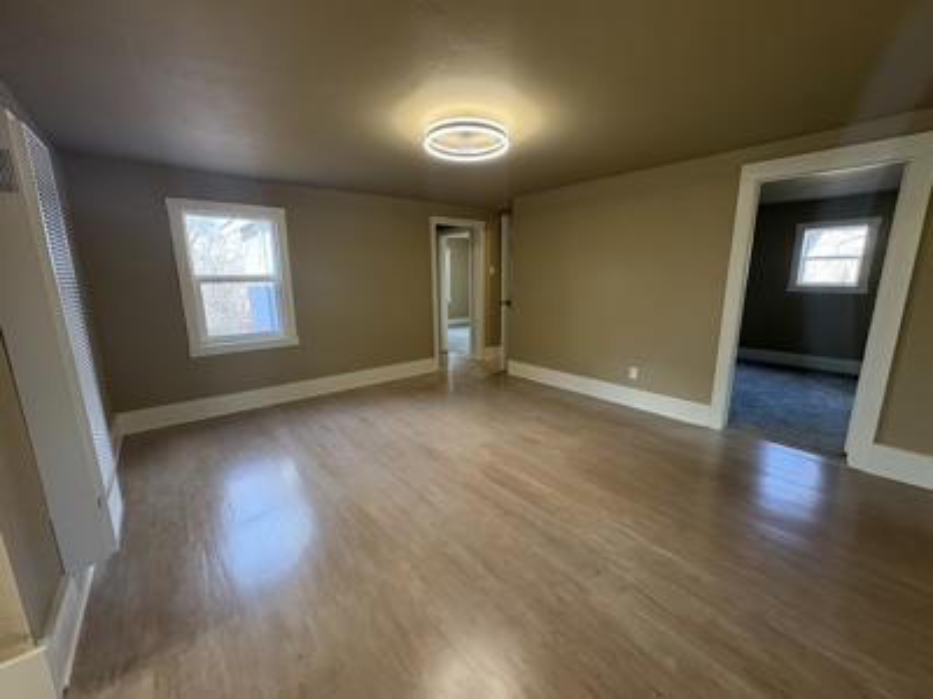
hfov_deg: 102.1
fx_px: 377
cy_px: 350
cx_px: 466
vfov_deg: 85.7
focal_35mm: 14
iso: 250
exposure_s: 1/60
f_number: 2.2
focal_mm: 2.22
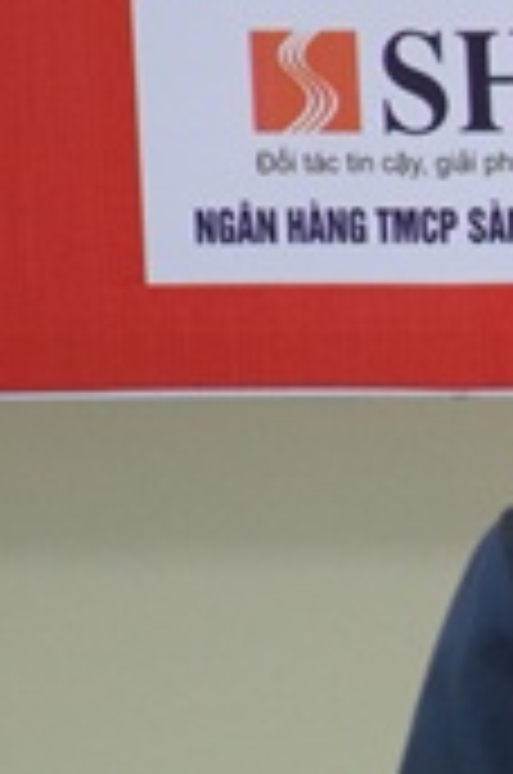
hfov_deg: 2.2
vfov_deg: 3.3
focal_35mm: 627
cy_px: 389
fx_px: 13455
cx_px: 1269
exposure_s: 1/40
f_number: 5.6
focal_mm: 112
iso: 3200
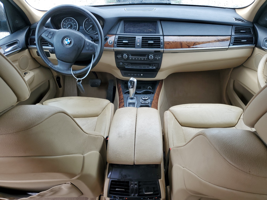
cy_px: 100
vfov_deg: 53.1
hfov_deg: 67.3
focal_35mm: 26
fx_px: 201
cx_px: 134
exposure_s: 1/185
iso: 50
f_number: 1.5
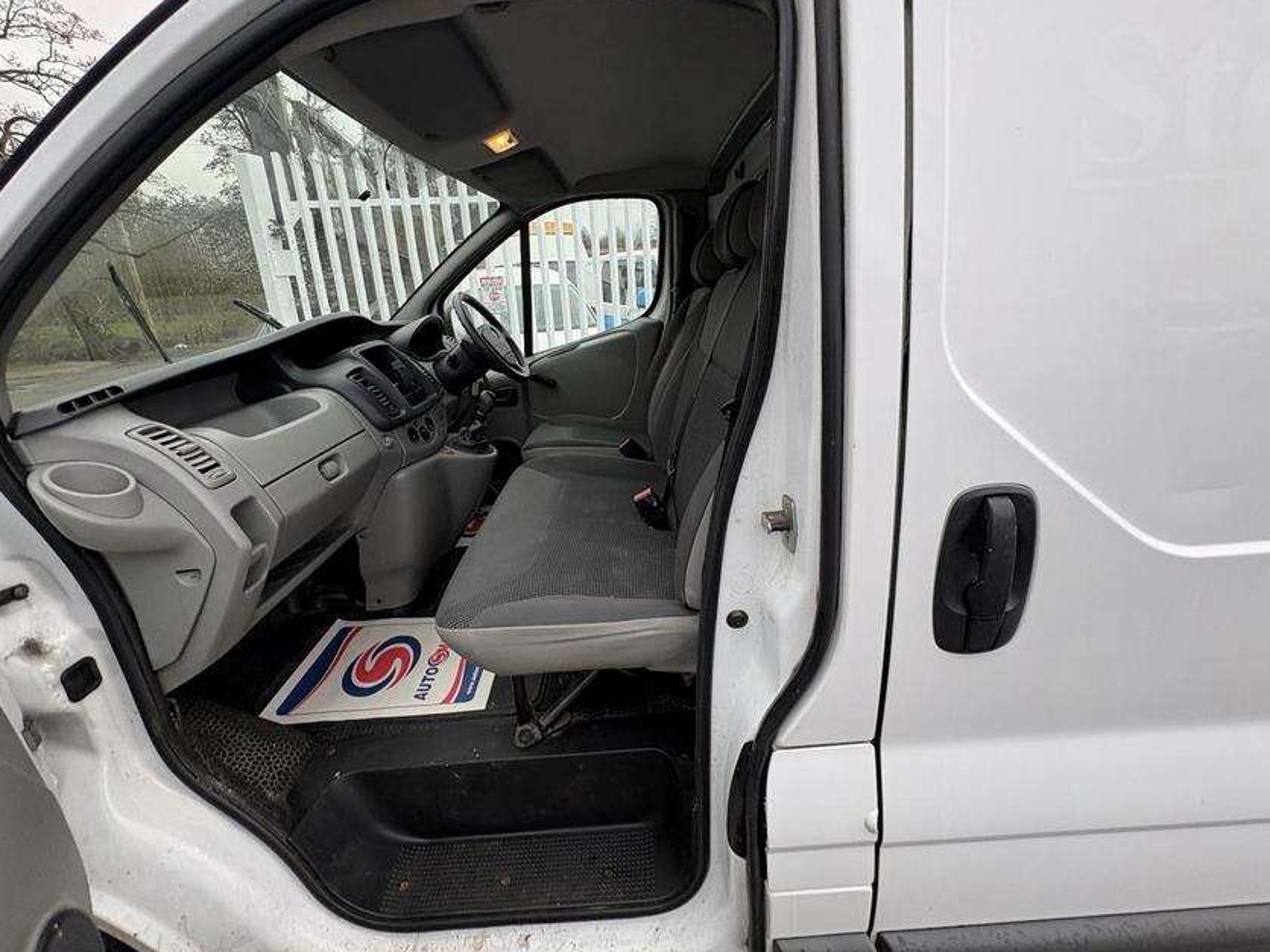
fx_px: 550
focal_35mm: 15
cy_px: 443
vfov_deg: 81.6
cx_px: 630
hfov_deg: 98.2
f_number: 2.2
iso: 40
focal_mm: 2.22
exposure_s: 1/99
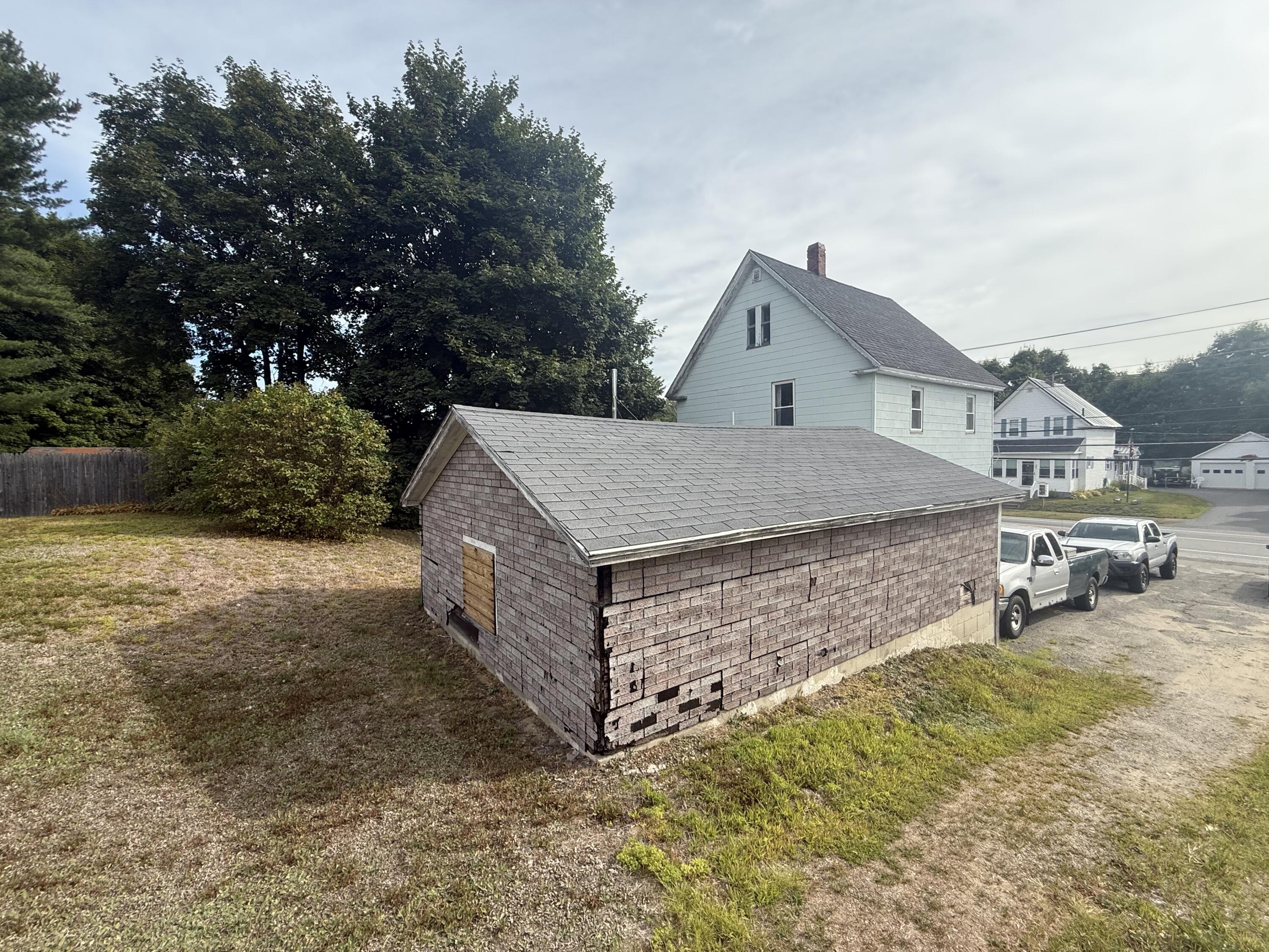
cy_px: 476
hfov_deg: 102.1
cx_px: 634
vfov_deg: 85.7
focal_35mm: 14
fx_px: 513
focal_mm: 2.22
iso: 64
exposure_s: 1/1235
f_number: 2.2
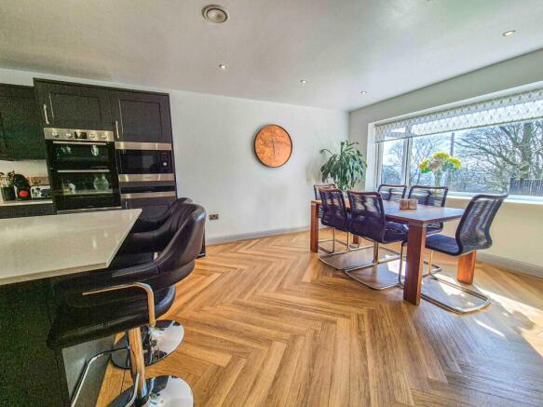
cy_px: 204
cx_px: 272
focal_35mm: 13
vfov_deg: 89.9
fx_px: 204
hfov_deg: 106.2
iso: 50
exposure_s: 1/233
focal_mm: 2.2
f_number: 2.2
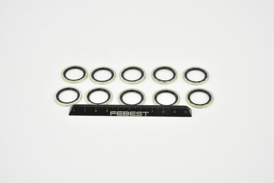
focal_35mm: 60
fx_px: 457
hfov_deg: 33.4
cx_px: 137
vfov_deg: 22.6
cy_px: 92
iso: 64
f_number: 29
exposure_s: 1/2.5
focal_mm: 60
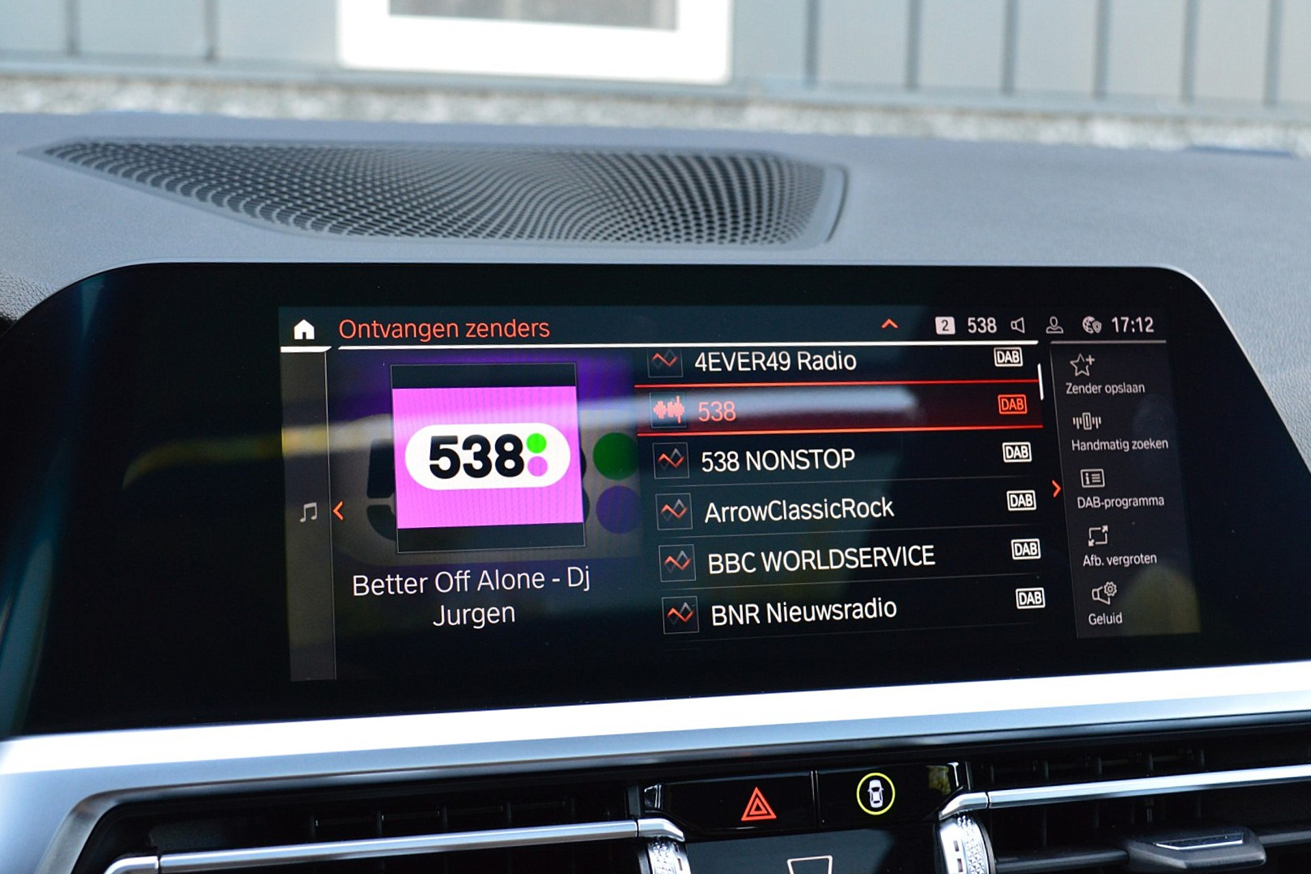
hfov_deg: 43.6
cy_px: 437
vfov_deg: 29.9
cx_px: 656
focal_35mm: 45
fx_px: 1639
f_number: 6.3
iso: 800
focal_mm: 30
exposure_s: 1/60
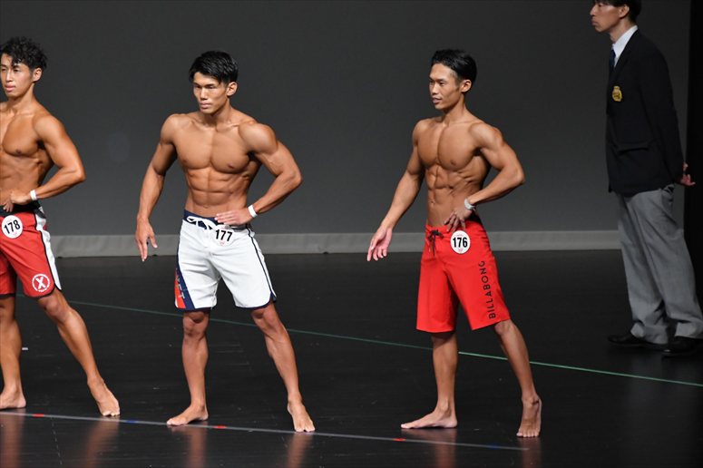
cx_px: 352
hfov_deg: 6.5
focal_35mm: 315
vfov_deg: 4.4
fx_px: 6148
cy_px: 234
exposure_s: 1/400
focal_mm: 210
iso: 4000
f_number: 5.6
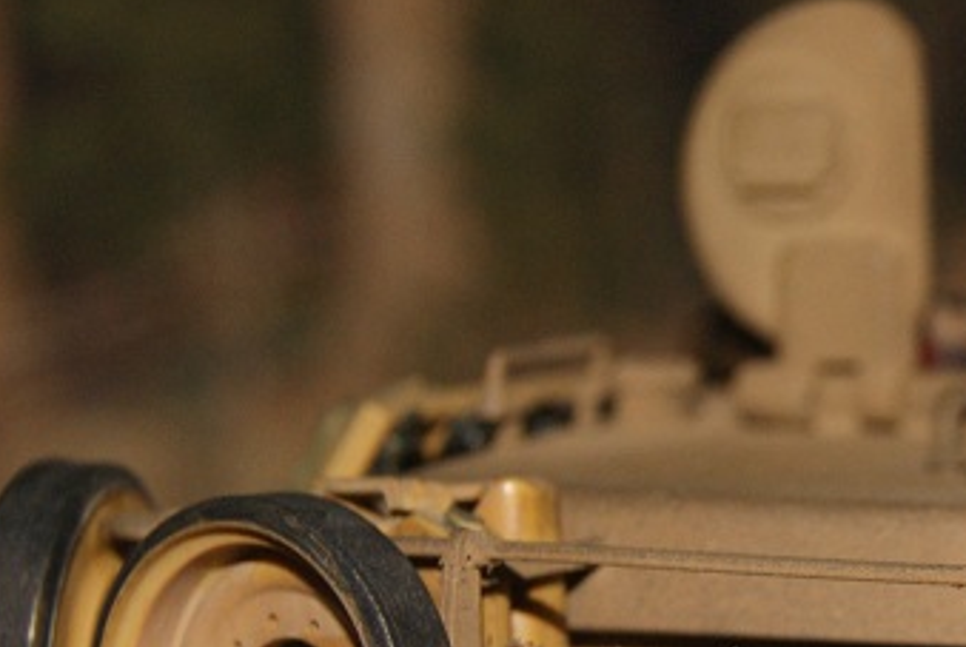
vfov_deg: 6.5
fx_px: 5642
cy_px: 643
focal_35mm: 210
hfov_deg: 9.6
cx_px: 1222
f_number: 8
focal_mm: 50
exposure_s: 1/80
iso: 400
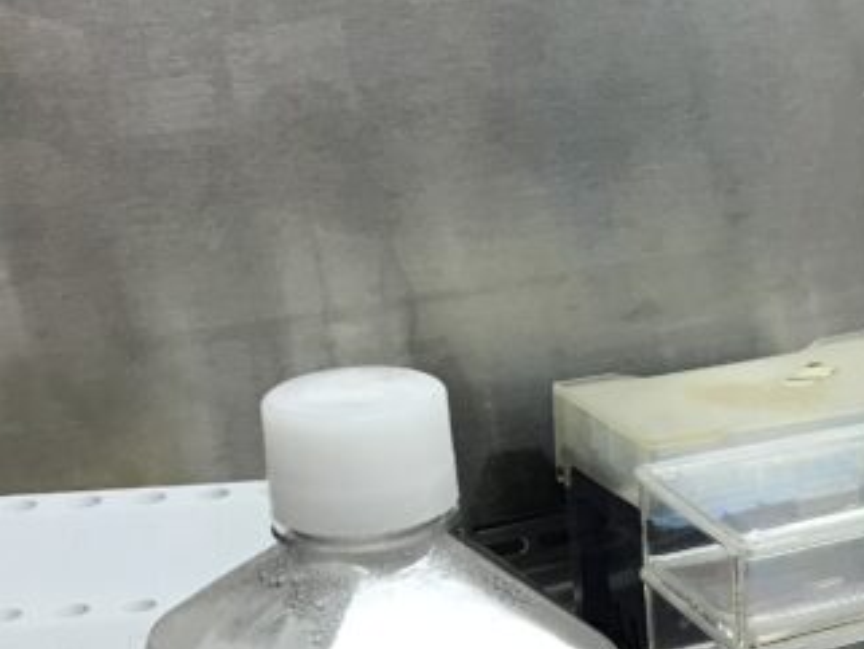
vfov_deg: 16.6
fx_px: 2223
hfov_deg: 20.2
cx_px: 1114
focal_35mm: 89
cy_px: 464
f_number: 1.8
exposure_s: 1/40
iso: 20
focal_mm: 3.99
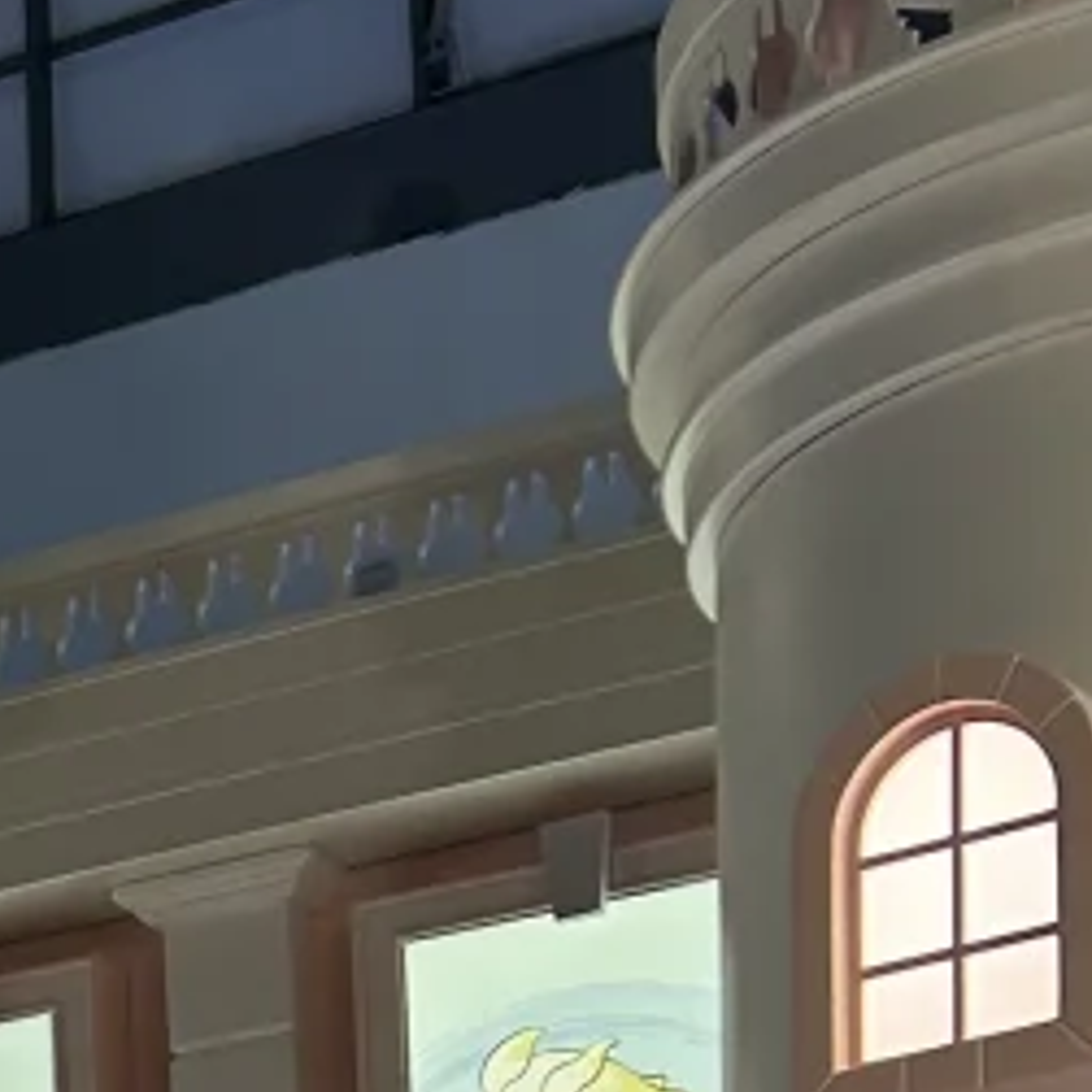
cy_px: 1636
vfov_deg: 12.6
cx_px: -735
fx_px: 4711
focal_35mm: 132
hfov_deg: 12.3
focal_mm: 5.7
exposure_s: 1/454
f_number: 1.5
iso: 50
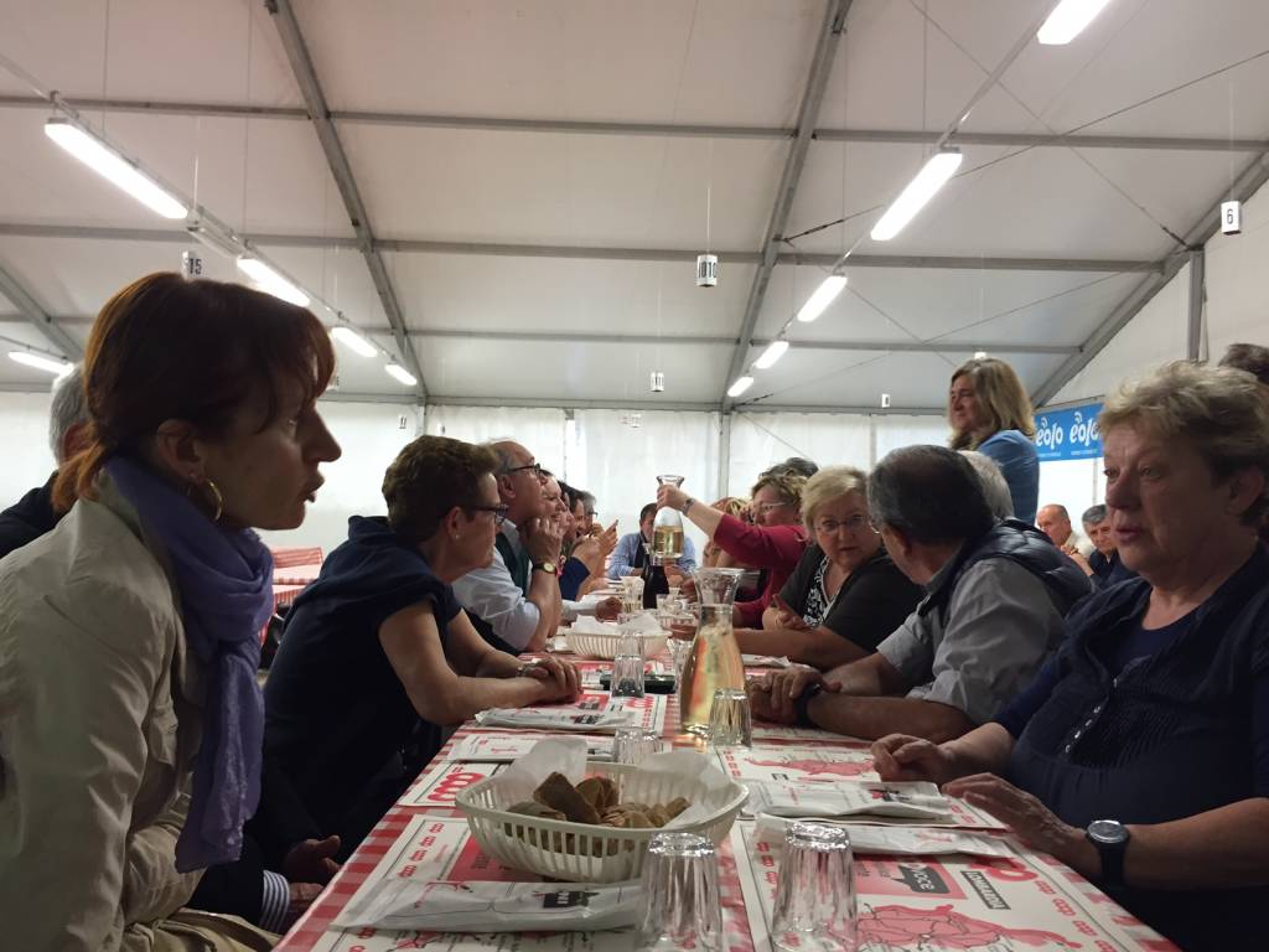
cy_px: 476
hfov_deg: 61.7
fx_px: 1063
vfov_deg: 48.2
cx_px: 634
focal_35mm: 29
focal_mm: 4.15
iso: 125
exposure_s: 1/33
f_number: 2.2
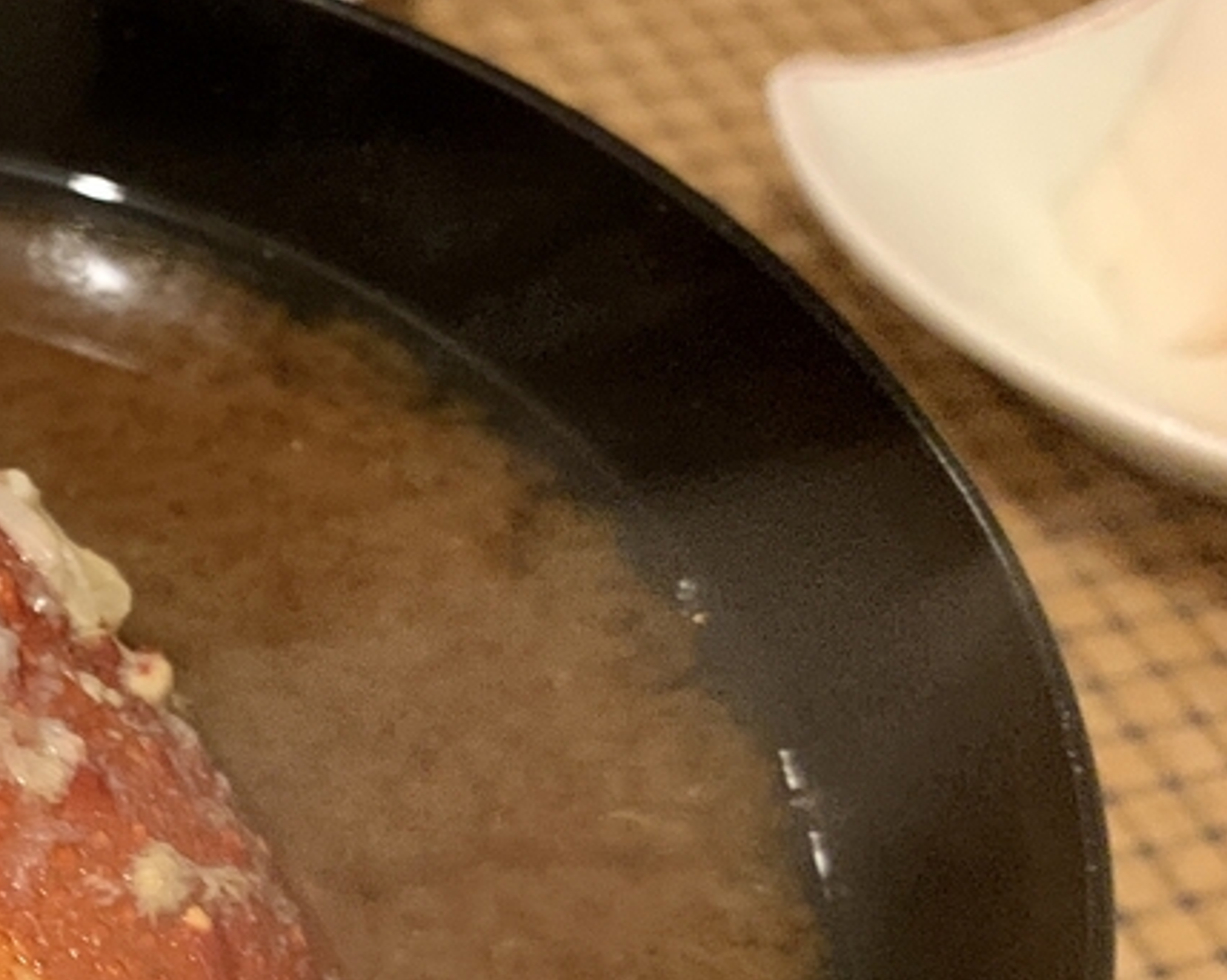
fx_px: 2578
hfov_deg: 24.3
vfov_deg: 21.3
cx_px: -237
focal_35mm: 71
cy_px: 797
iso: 400
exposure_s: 1/30
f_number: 1.8
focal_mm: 4.25
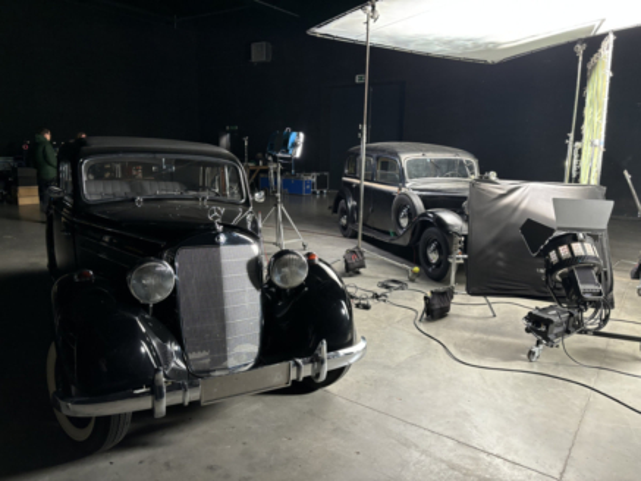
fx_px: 482
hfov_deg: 67.3
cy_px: 240
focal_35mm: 26
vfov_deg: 53.1
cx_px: 320
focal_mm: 6
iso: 320
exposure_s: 1/60
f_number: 1.6
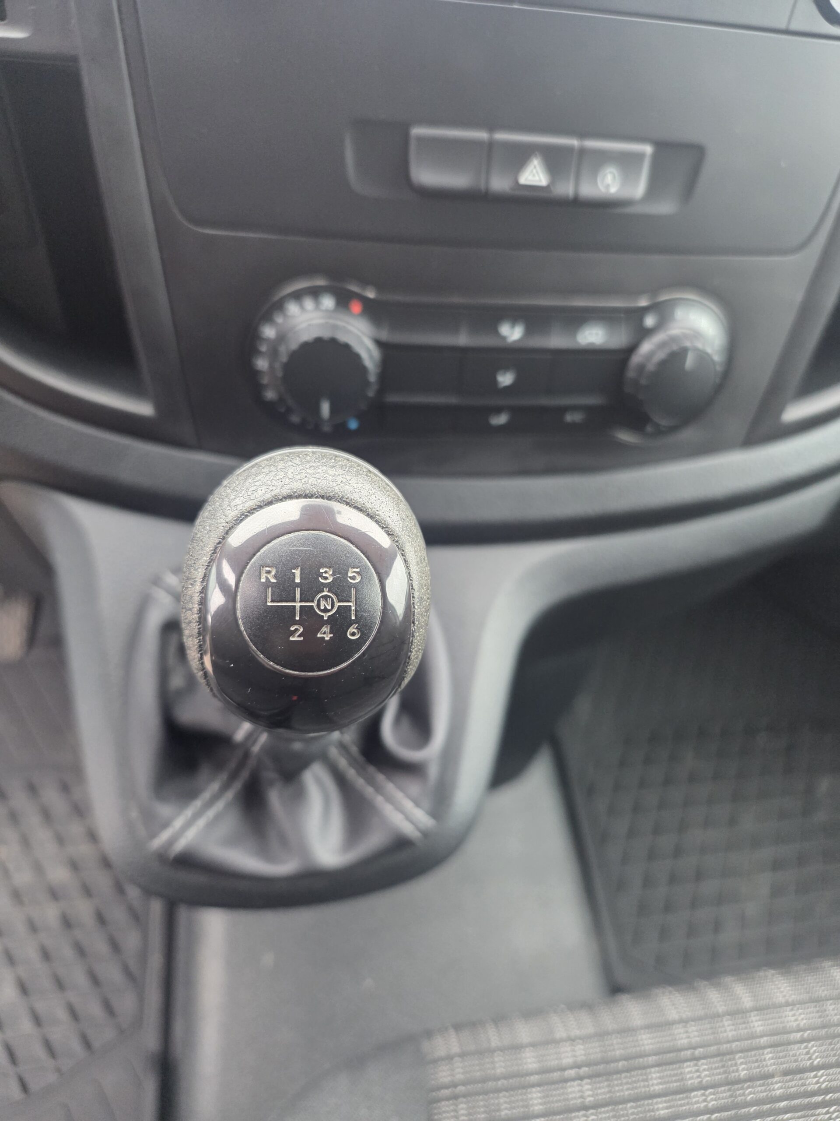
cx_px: 420
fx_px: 744
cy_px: 560
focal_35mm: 23
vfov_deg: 73.9
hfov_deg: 58.9
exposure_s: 1/100
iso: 400
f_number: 1.7
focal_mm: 6.25
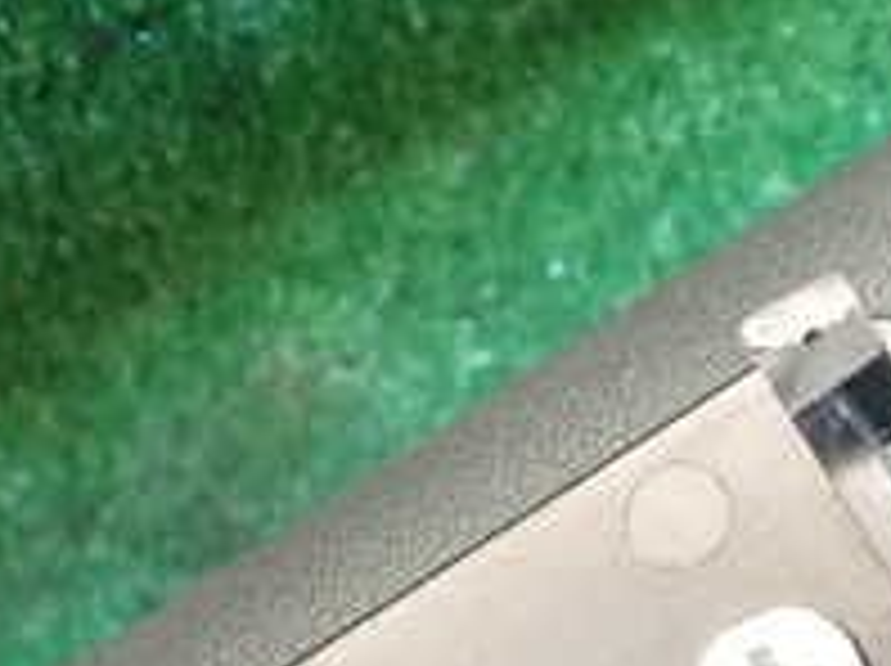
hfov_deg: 21.6
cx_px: 436
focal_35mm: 91
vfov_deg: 15.8
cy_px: 716
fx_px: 2339
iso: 200
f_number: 2.3
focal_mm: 5.4
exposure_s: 1/30
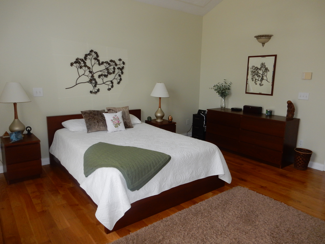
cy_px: 122
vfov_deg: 54.9
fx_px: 235
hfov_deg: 69.4
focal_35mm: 25
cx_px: 162
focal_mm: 4.5
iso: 200
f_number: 3.7
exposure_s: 1/60
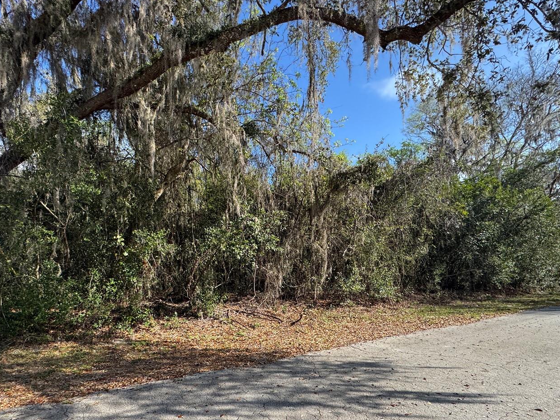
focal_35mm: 18
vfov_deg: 70.9
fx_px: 291
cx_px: 253
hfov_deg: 87.5
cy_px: 250
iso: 40
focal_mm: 2.22
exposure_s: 1/537
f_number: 2.2
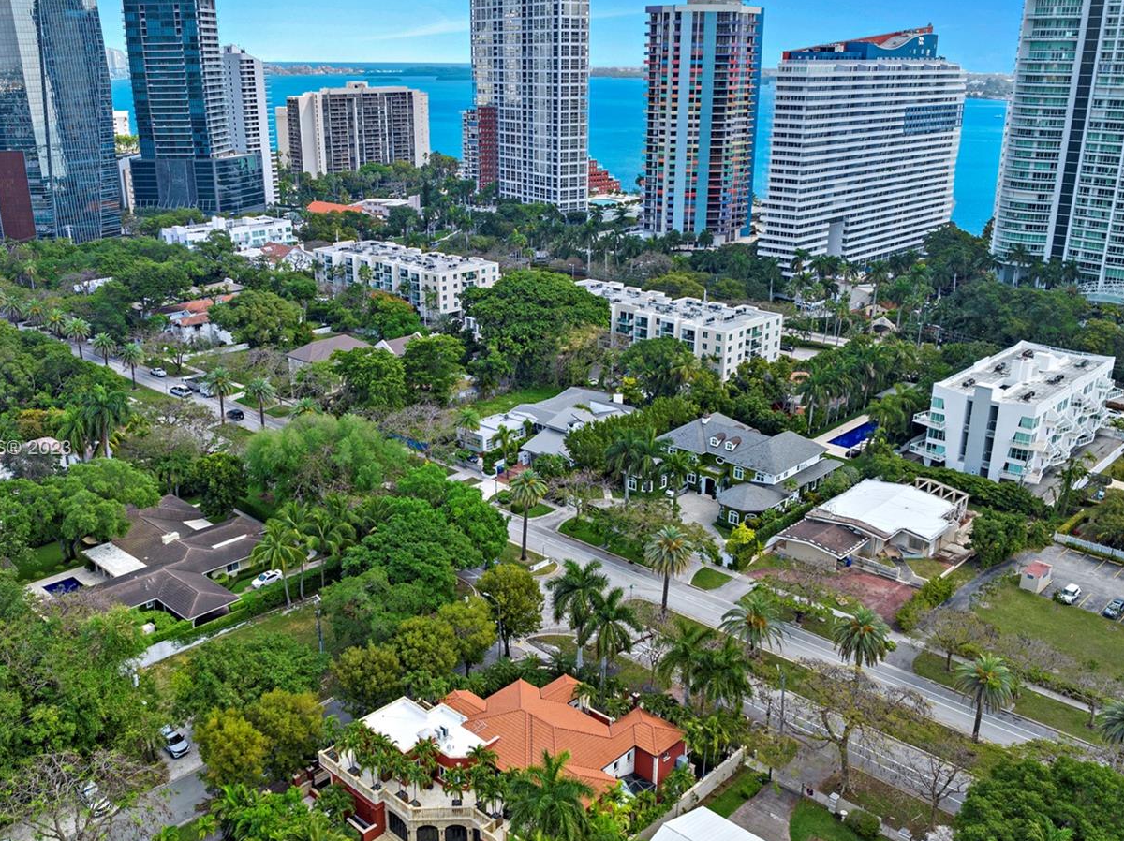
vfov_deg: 44.1
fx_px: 1038
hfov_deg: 56.8
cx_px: 522
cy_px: 450
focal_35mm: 32
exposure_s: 1/240
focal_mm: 12.29
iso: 160
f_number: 2.8
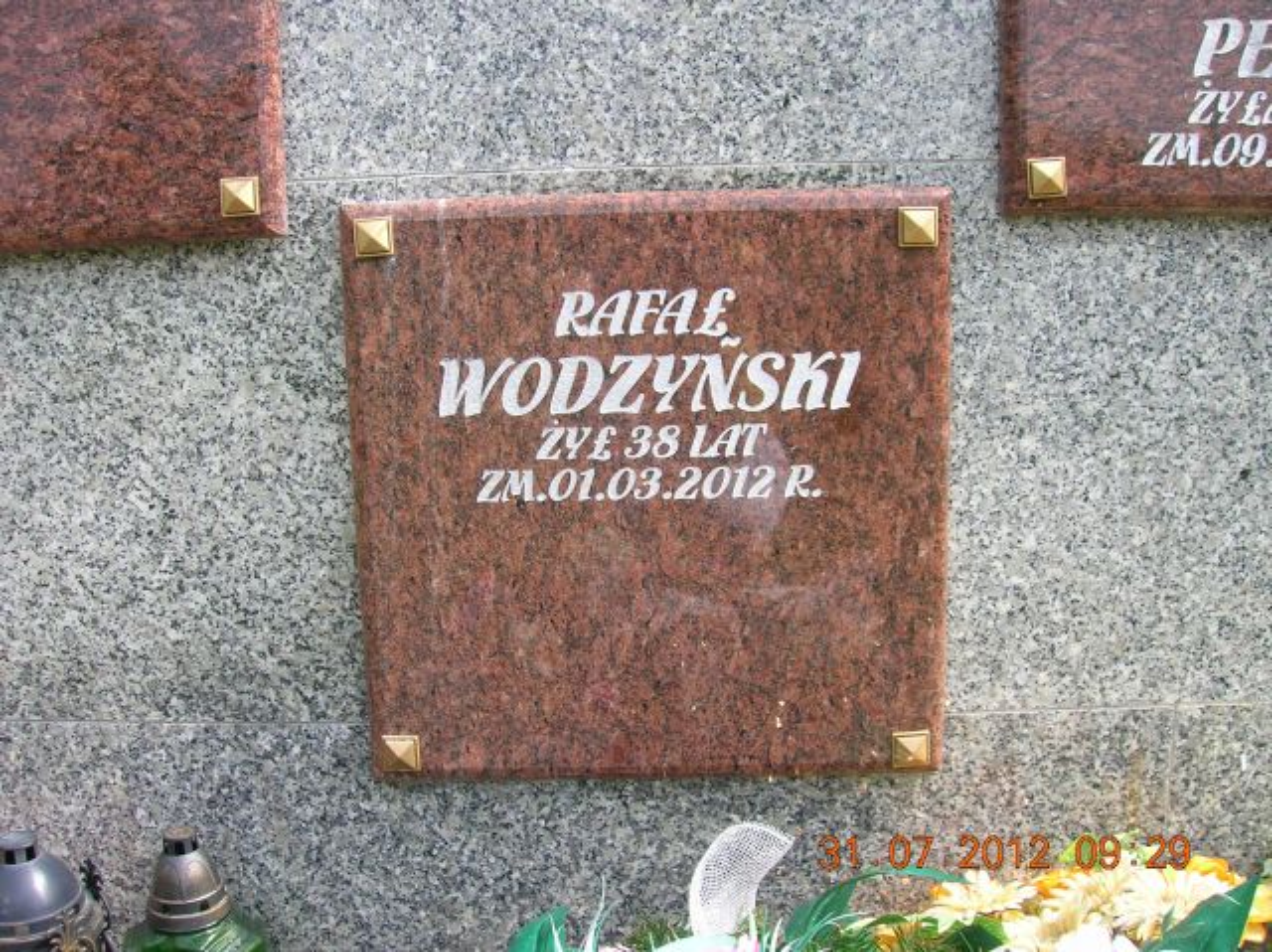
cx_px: 636
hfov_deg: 54.0
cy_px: 476
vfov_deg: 41.7
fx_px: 1248
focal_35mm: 34
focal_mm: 5.7
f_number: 4.9
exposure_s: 1/160
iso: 50
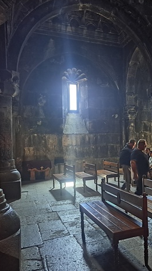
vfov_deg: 55.3
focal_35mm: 36
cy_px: 138
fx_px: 258
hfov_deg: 29.6
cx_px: 166
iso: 500
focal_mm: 5.23
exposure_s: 1/25
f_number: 1.8
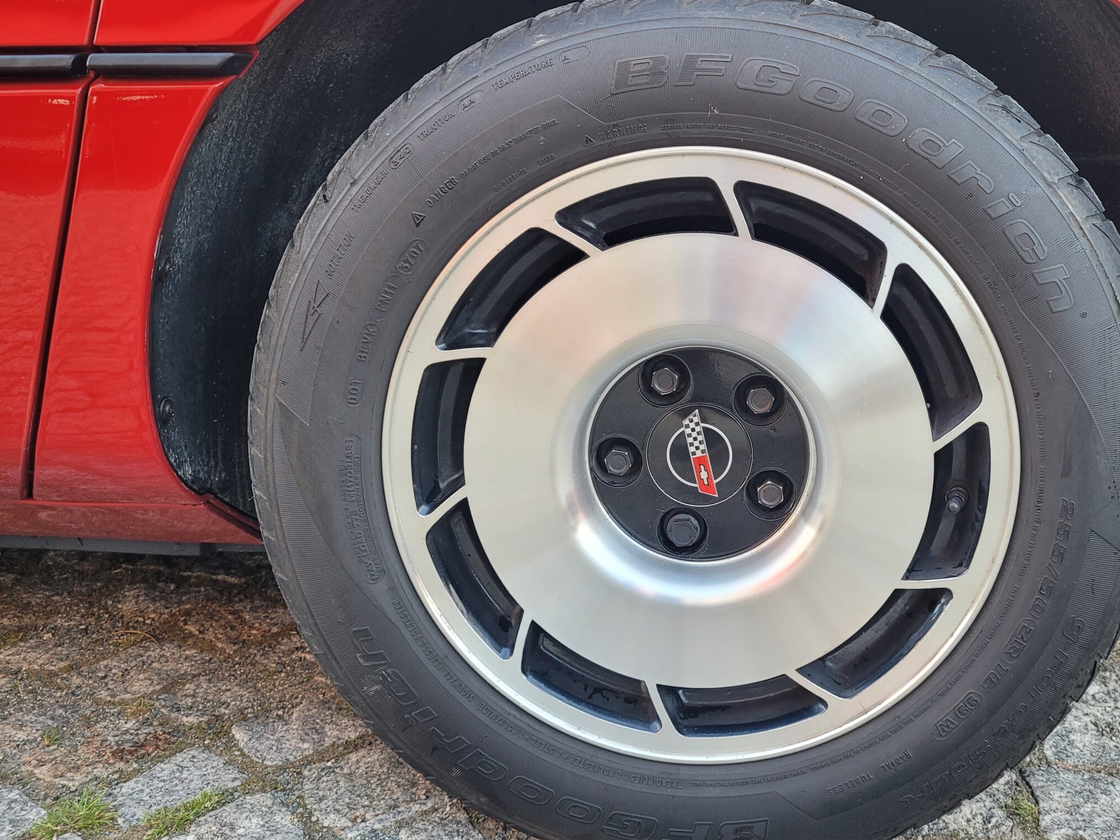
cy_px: 383
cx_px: 700
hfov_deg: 54.7
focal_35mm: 33
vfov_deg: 42.9
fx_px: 1068
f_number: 1.8
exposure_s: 1/100
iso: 160
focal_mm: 5.4
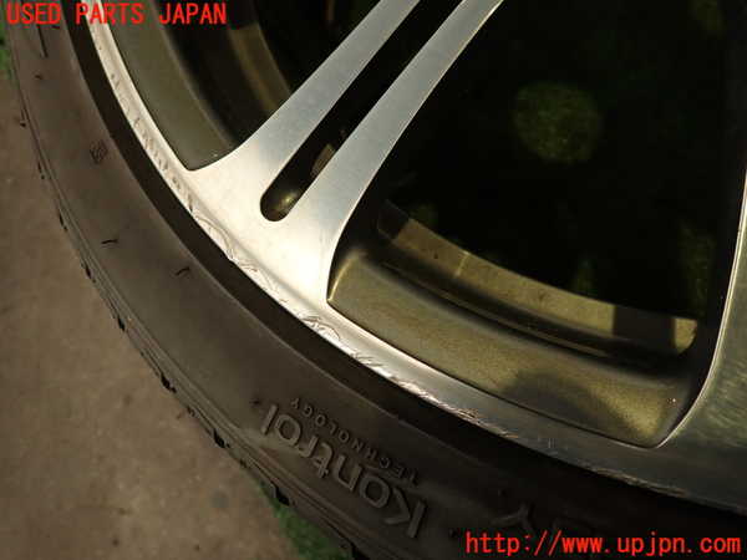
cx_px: 374
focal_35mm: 25
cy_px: 280
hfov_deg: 69.4
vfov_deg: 54.9
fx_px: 539
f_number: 2
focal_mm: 4.5
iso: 200
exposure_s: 1/60
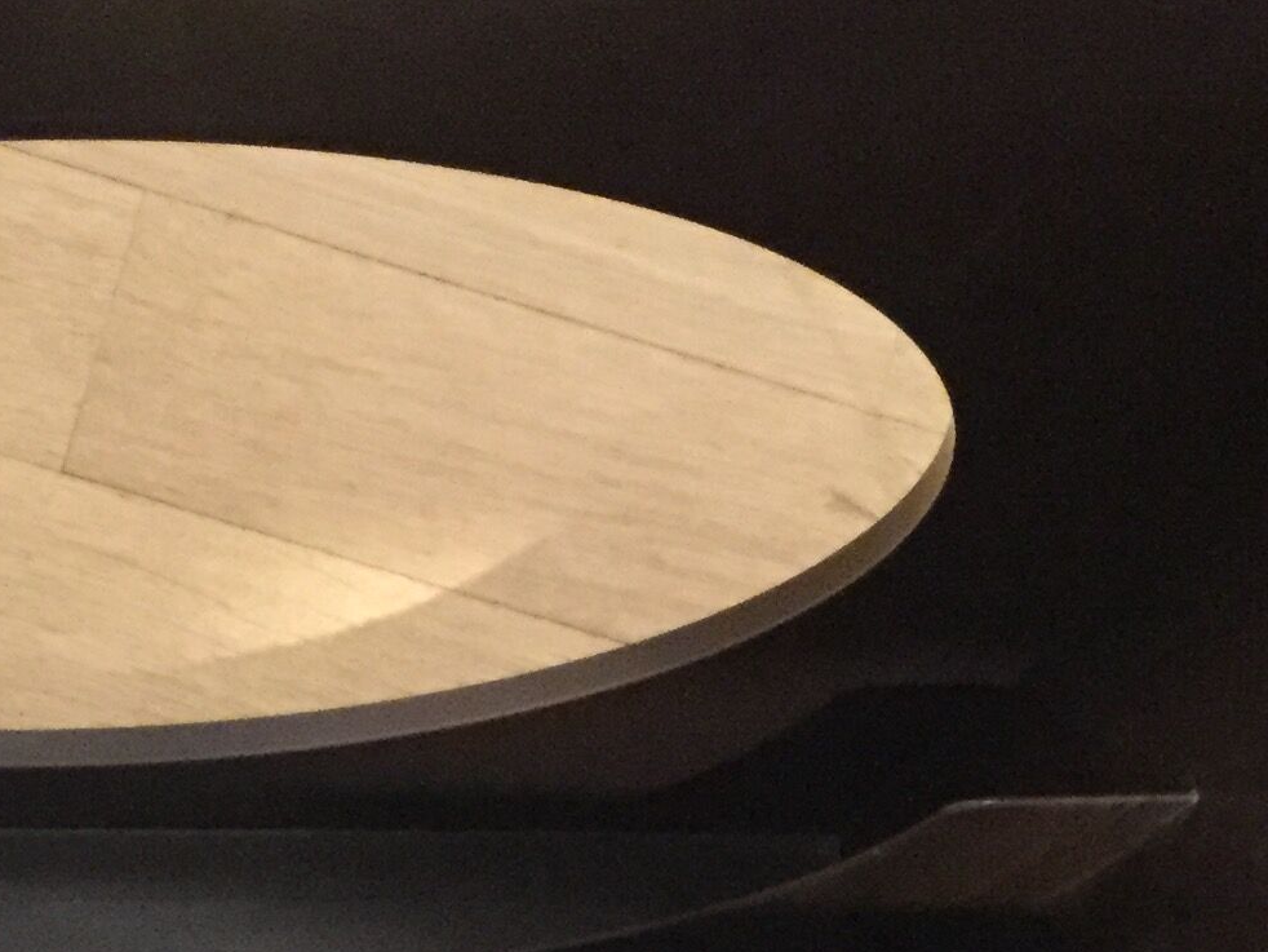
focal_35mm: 103
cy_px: 999
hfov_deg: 18.8
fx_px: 3774
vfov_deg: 14.1
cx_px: 152
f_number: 2.4
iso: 640
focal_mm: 3.3
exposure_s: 1/17
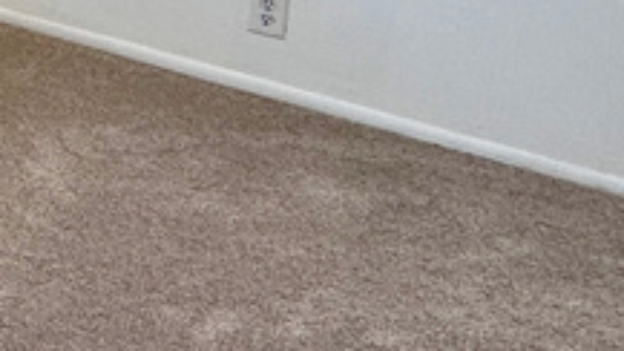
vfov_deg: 15.0
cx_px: -578
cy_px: -236
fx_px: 1191
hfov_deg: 19.4
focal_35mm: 72
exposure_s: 1/148
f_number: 2.2
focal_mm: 2.22
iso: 40
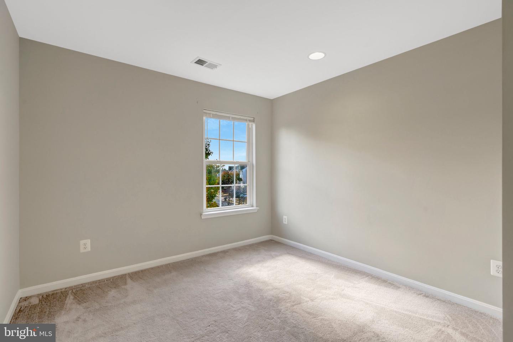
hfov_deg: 96.7
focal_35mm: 16
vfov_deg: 73.7
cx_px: 256
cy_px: 171
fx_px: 228
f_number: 8
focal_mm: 16
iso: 1250
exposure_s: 1/160
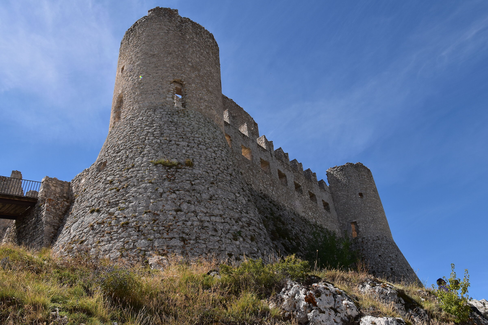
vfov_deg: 43.6
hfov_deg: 61.9
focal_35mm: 30
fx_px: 407
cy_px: 162
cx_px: 244
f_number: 11
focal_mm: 20
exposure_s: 1/500
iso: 400
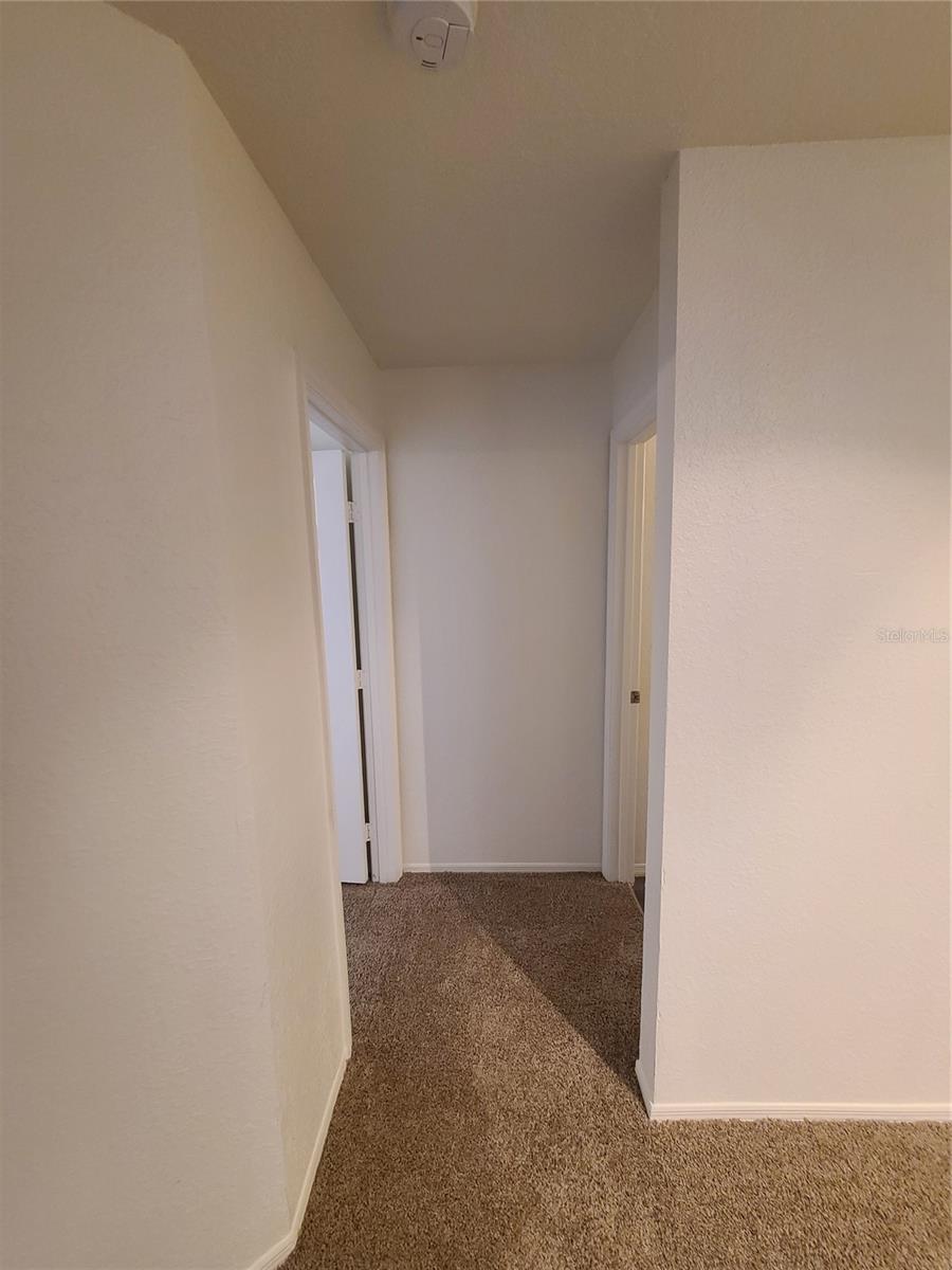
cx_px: 476
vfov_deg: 106.2
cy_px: 635
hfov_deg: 89.9
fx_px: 477
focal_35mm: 13
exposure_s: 1/60
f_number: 2.2
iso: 320
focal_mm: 2.2
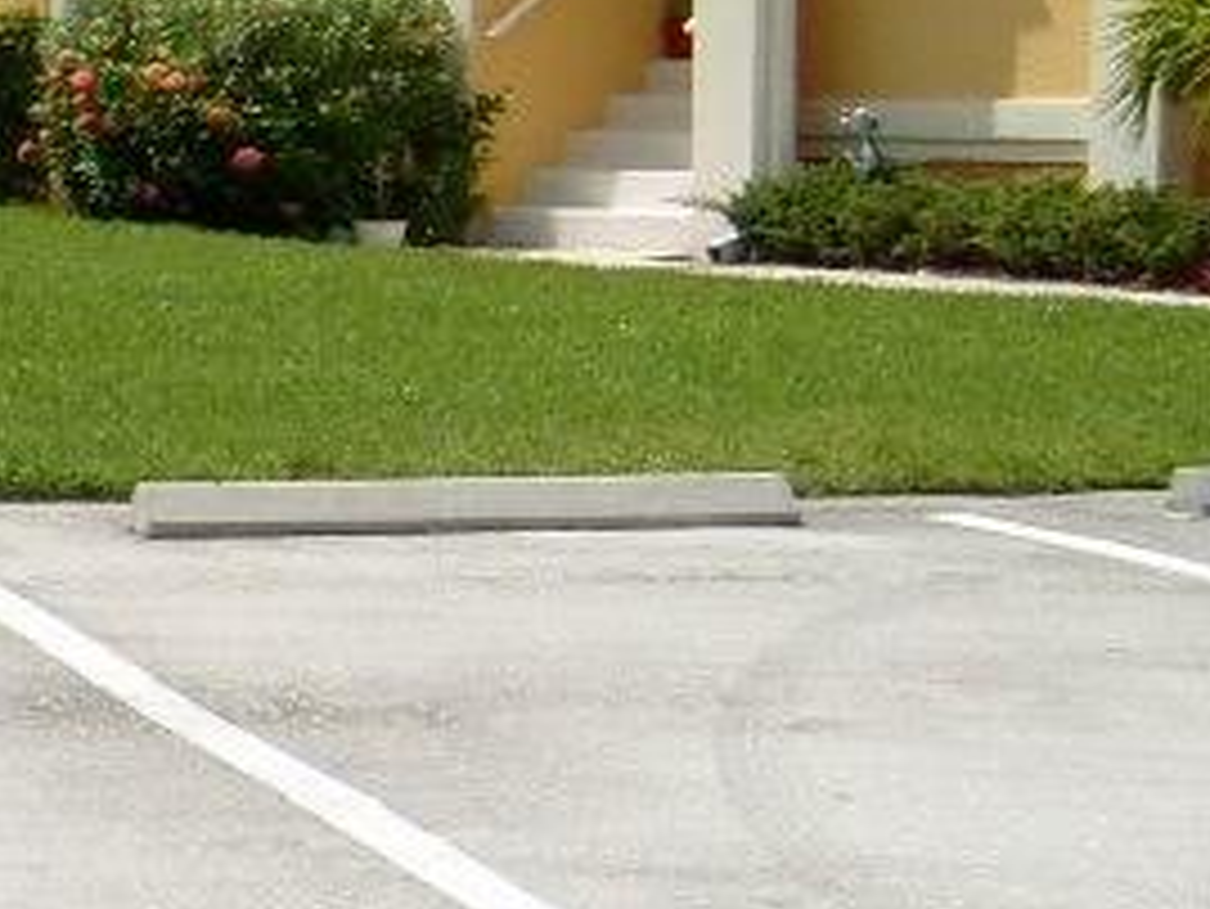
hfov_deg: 13.6
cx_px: -801
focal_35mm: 133
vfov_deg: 11.2
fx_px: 4651
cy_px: 522
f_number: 7.1
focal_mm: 5.8
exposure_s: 1/500
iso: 80
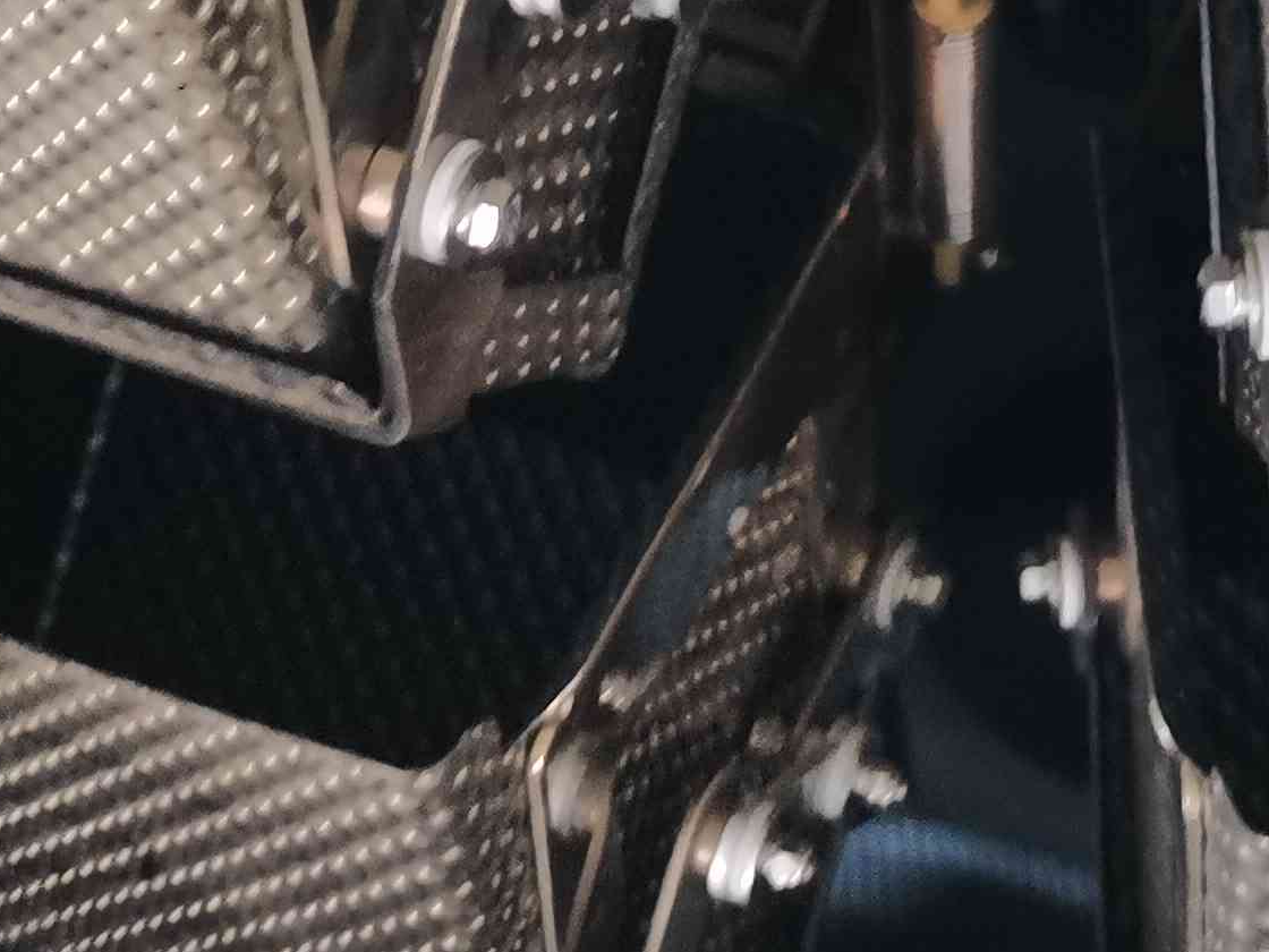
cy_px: -364
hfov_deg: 18.1
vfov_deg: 13.2
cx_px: 1125
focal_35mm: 107
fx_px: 3923
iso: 800
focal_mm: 5.58
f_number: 1.8
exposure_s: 1/24
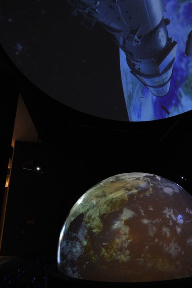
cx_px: 140
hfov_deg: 51.2
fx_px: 192
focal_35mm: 24
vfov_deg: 72.4
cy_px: 182
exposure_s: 1/100
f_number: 3.2
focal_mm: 14
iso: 800
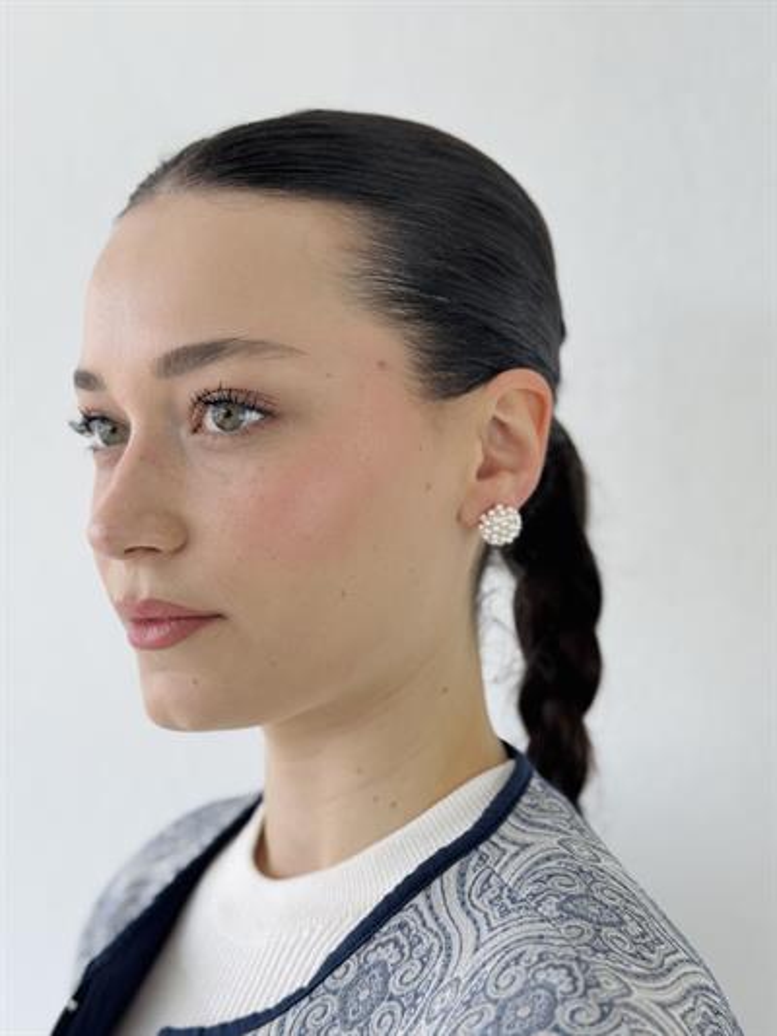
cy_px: 518
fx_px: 1436
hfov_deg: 30.3
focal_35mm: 48
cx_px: 388
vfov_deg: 39.6
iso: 50
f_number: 1.78
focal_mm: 6.76
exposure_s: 1/172
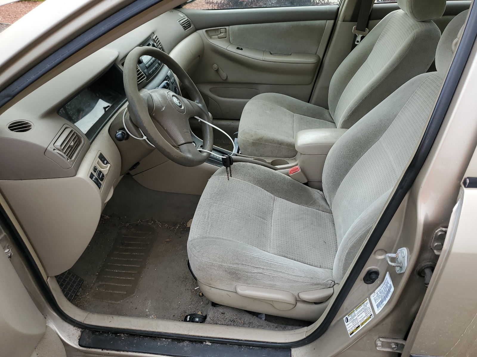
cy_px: 178
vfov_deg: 53.1
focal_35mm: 26
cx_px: 238
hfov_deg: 67.3
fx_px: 358
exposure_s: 1/588
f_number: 1.5
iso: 50
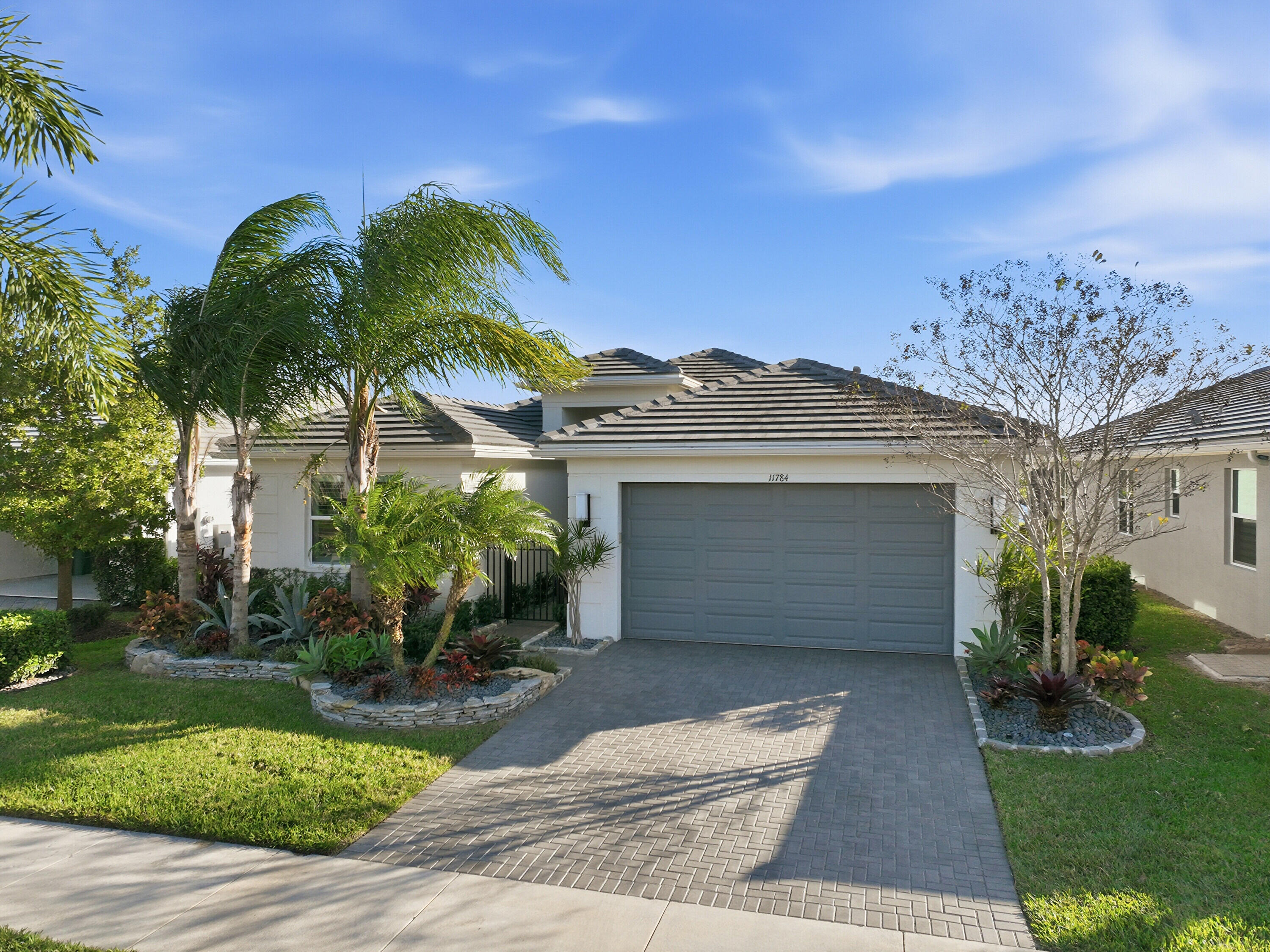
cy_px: 476
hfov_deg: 71.6
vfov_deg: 56.8
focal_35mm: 24
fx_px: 880
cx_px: 635
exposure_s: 1/2000
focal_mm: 12.3
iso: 230
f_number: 2.8
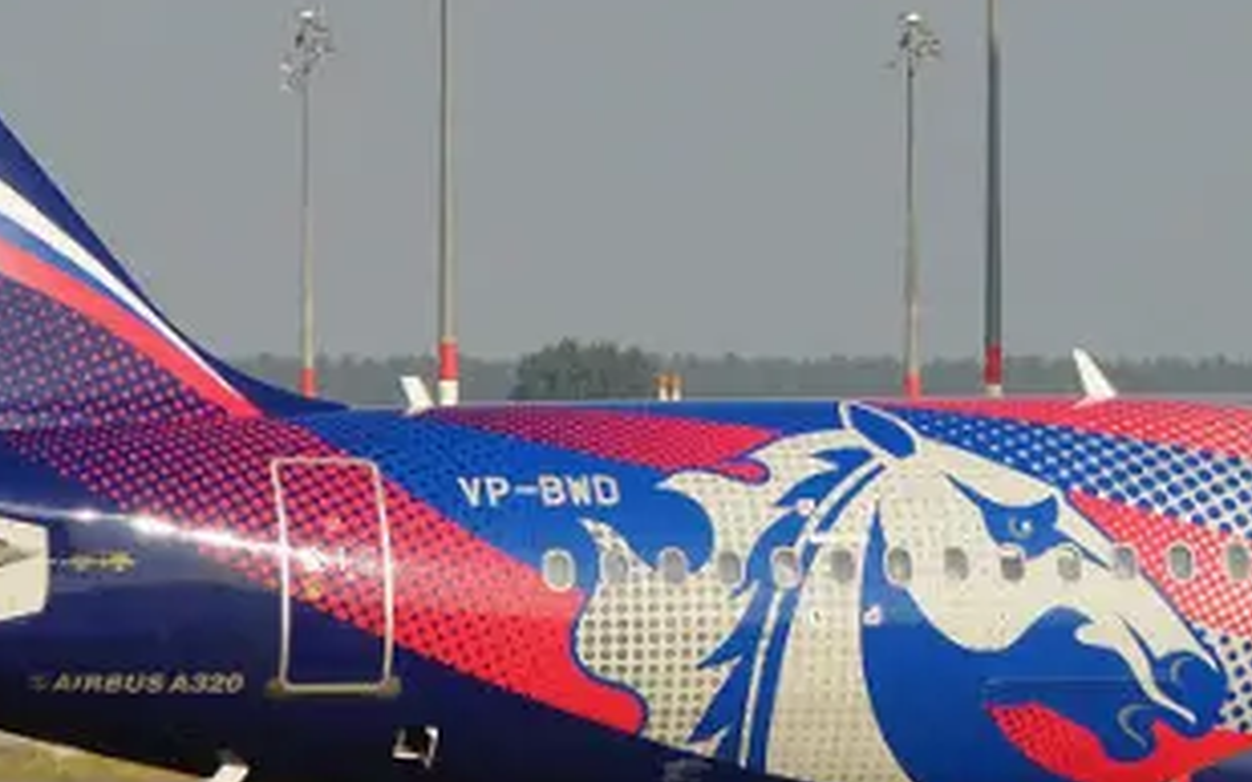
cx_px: 1333
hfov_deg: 2.0
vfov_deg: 1.2
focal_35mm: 1064
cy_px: 581
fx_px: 36298
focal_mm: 210
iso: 200
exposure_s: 1/1000
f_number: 8
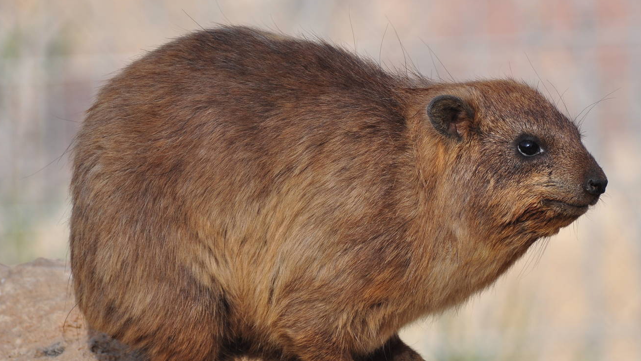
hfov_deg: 4.7
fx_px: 7852
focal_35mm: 462
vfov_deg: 2.6
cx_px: 349
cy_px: 152
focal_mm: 240
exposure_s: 1/800
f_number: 5.6
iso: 200
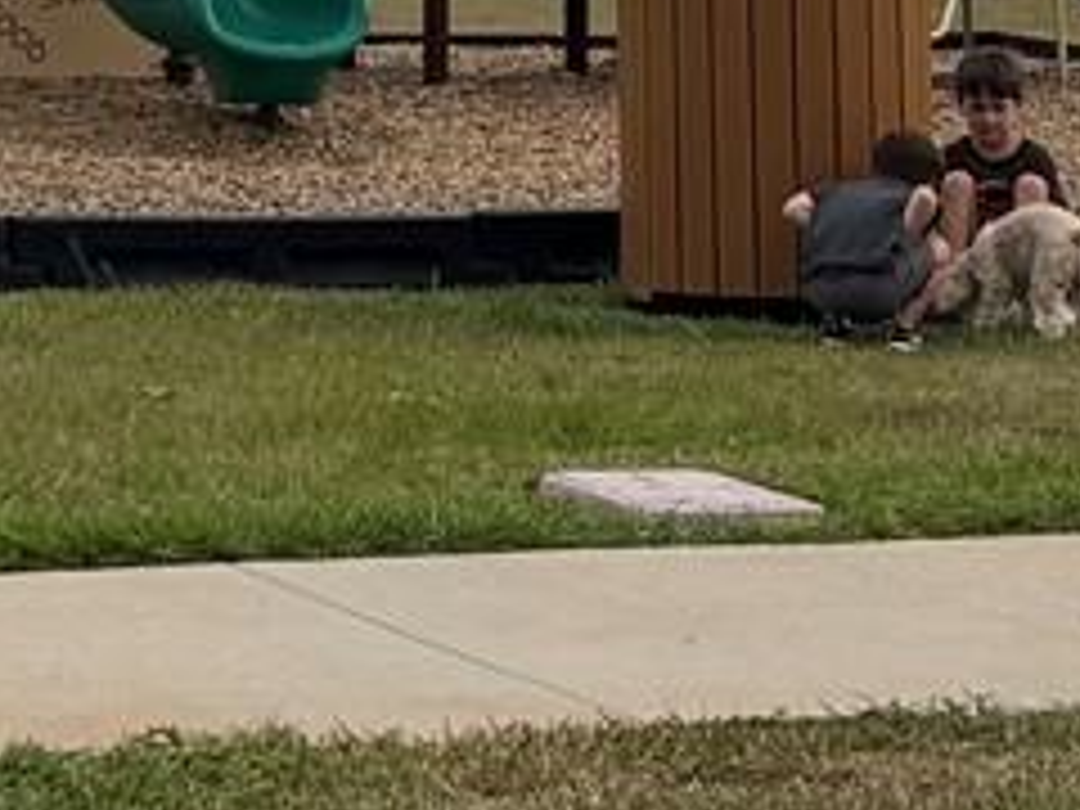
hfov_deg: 12.3
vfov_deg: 8.9
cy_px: -688
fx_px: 4992
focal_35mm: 160
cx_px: 243
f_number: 1.78
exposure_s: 1/4310
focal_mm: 6.76
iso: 80
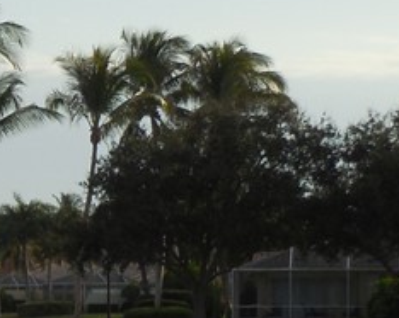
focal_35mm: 303
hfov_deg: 6.2
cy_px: 505
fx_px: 3577
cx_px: -367
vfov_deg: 5.1
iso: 125
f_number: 4.4
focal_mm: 12.6
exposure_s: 1/800
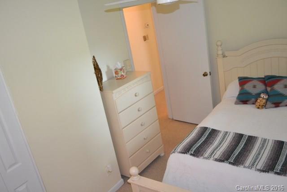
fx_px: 263
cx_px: 144
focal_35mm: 33
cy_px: 96
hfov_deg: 57.2
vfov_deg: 40.0
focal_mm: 22
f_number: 4
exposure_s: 1/60
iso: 1100
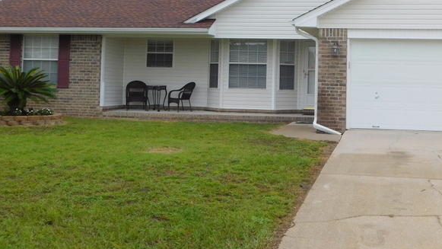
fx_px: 633
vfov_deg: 22.0
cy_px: 58
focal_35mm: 54
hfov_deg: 38.0
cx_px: 304
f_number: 3.5
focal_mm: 6.3
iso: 125
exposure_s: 1/320
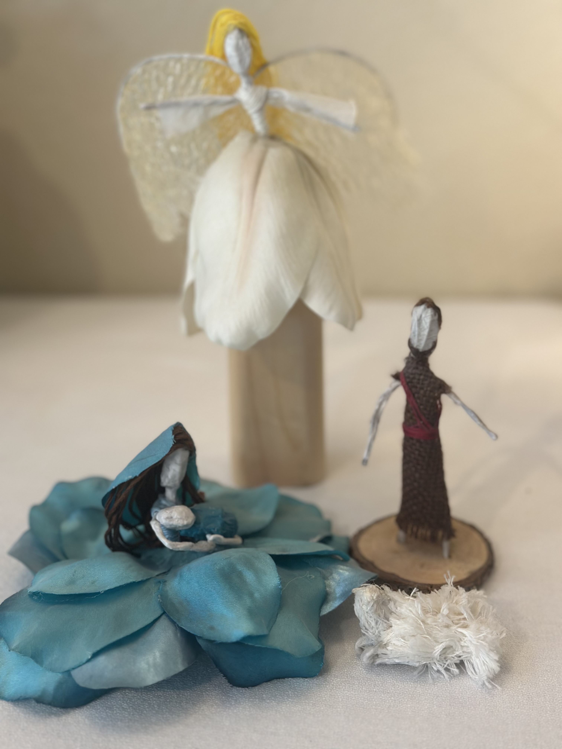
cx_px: 281
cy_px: 374
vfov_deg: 39.7
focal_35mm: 48
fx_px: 1039
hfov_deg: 30.3
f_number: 1.78
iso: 200
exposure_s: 1/60
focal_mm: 6.86
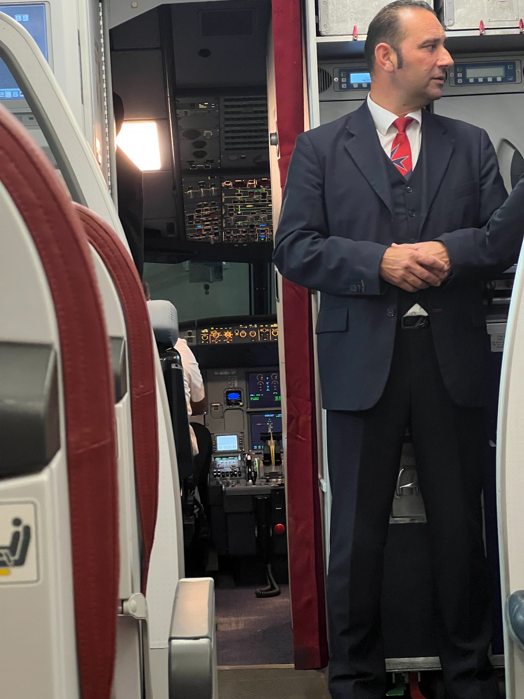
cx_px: 262
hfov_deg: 19.1
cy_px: 350
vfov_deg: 25.3
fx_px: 1554
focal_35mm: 77
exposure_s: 1/37
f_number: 2.8
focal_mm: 9
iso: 800
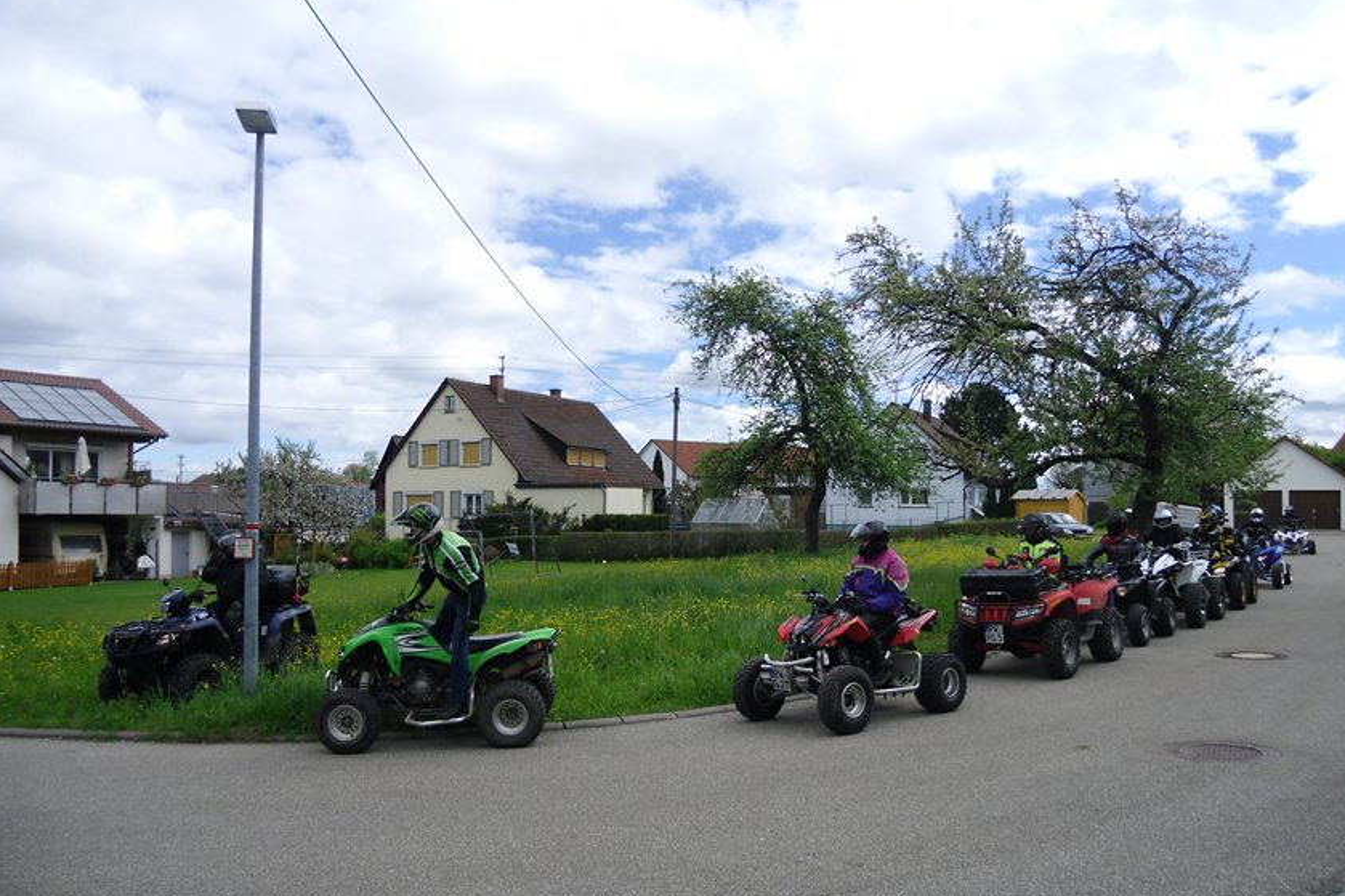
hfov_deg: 63.7
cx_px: 693
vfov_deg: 44.9
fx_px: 1083
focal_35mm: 29
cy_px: 500
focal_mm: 4.9
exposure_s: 1/125
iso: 64
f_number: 8
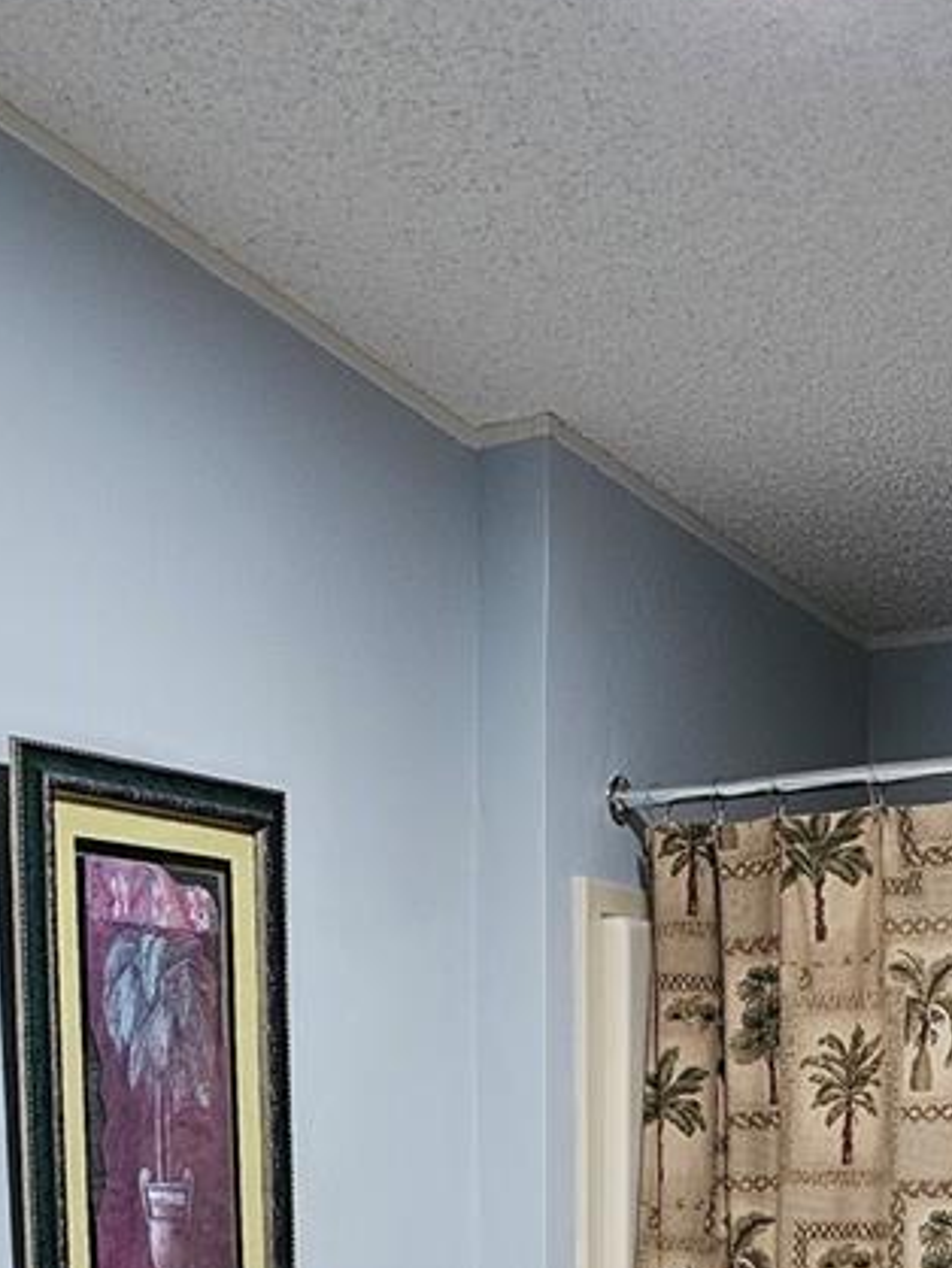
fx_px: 2418
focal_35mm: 66
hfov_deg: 22.2
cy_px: 1532
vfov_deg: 26.1
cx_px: 637
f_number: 1.7
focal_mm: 6.3
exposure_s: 1/120
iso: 800
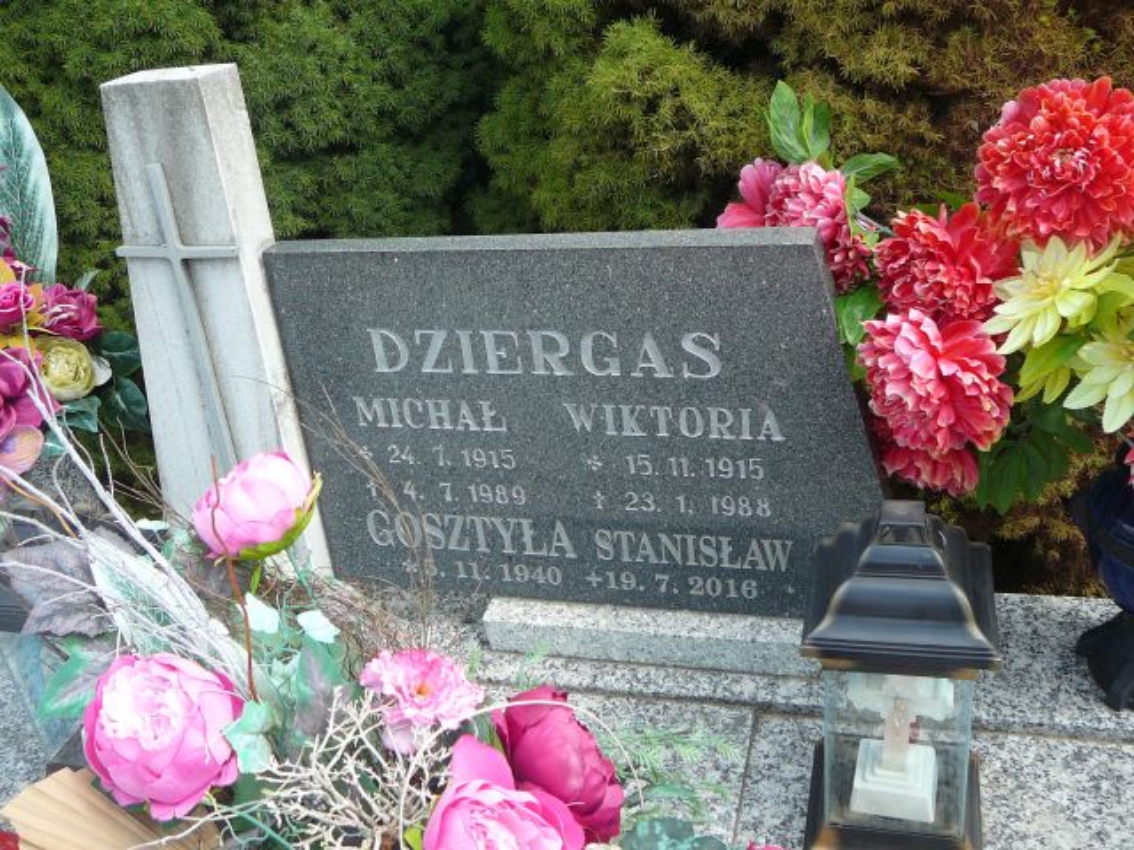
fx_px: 1147
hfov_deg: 52.6
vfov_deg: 40.7
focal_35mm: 35
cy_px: 425
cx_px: 567
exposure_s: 1/400
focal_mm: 5.2
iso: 80
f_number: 2.8
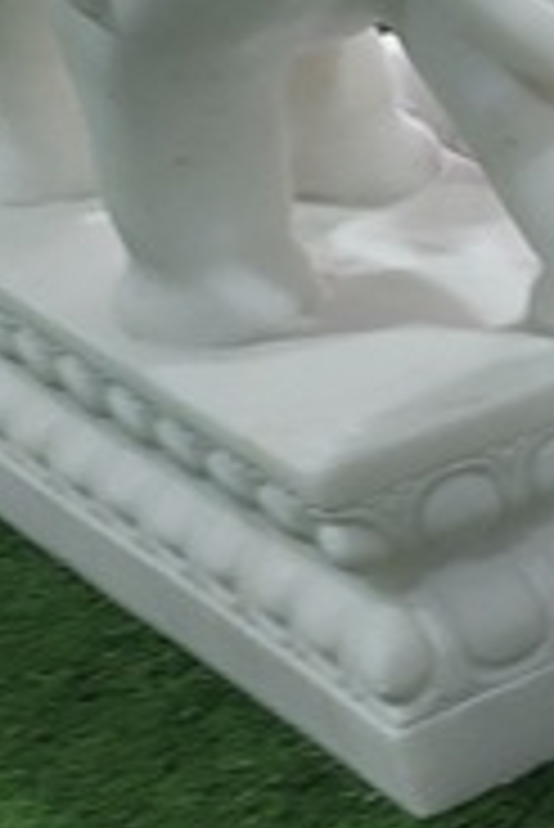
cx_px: 1635
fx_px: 2603
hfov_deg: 9.6
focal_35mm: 113
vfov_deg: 18.1
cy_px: 513
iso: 100
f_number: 1.8
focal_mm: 7
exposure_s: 1/100
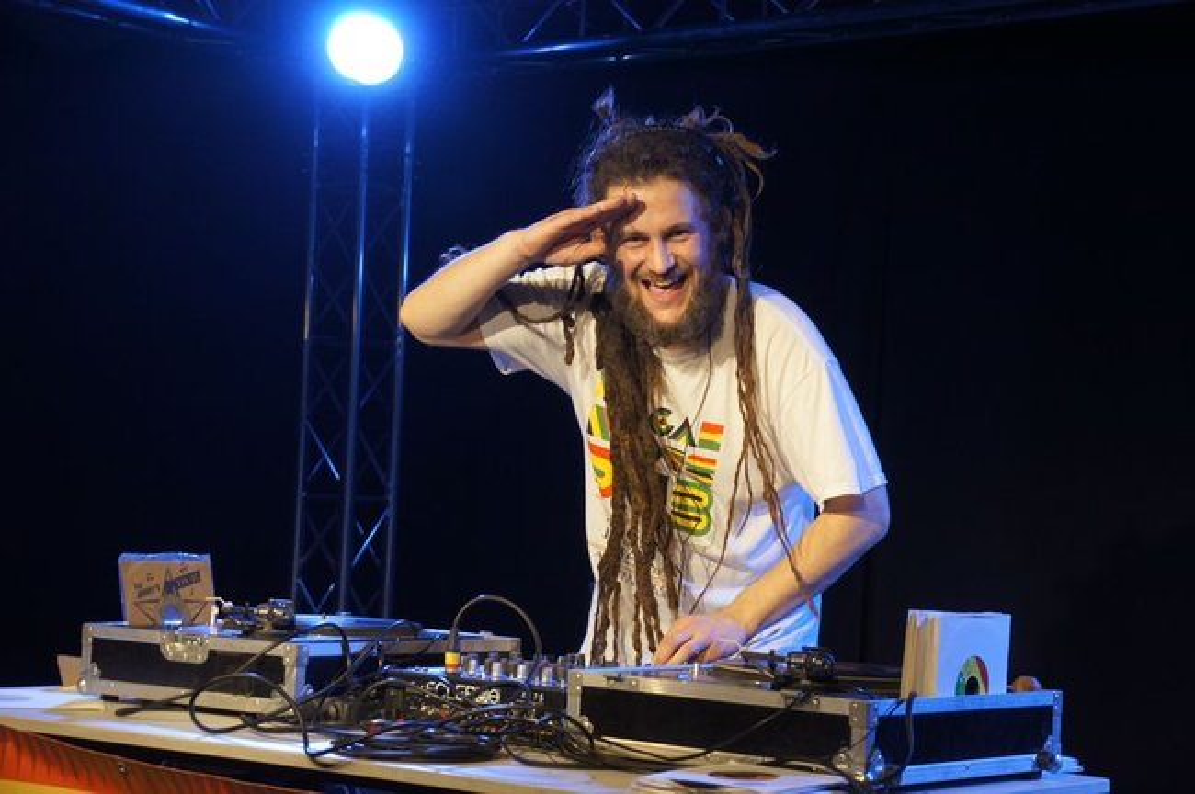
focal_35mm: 68
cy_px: 397
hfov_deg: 29.9
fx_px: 2238
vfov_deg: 20.1
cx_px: 598
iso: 1600
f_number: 5.6
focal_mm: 45
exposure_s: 1/80
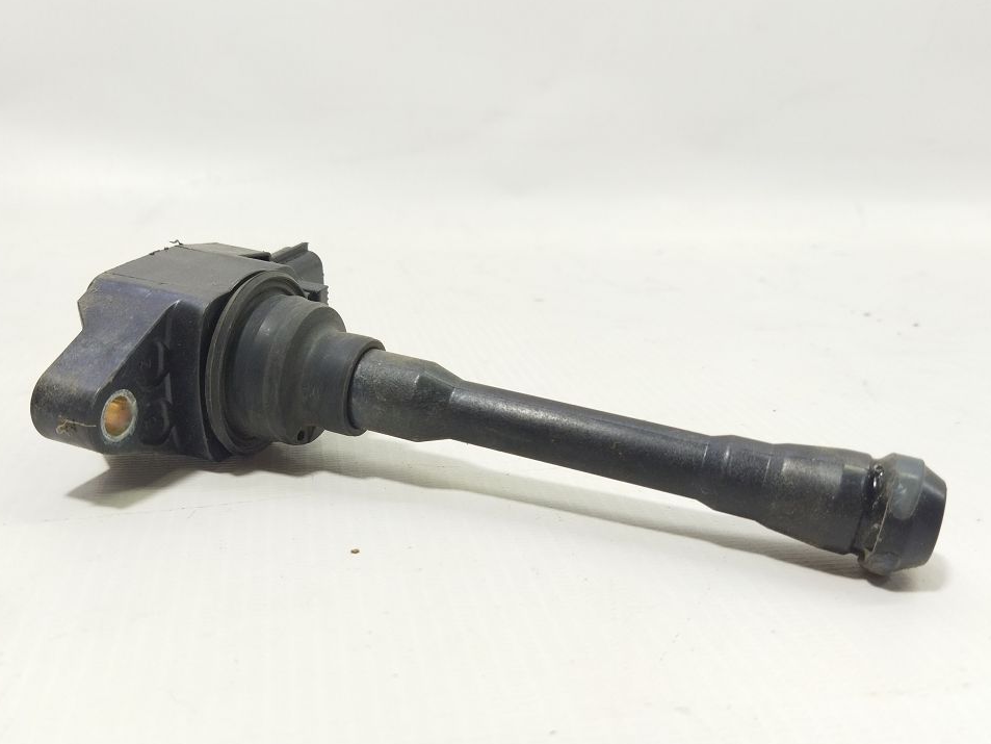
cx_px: 444
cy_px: 445
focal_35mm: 34
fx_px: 973
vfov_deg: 41.6
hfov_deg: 53.8
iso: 156
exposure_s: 1/100
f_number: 1.79
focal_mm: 4.71
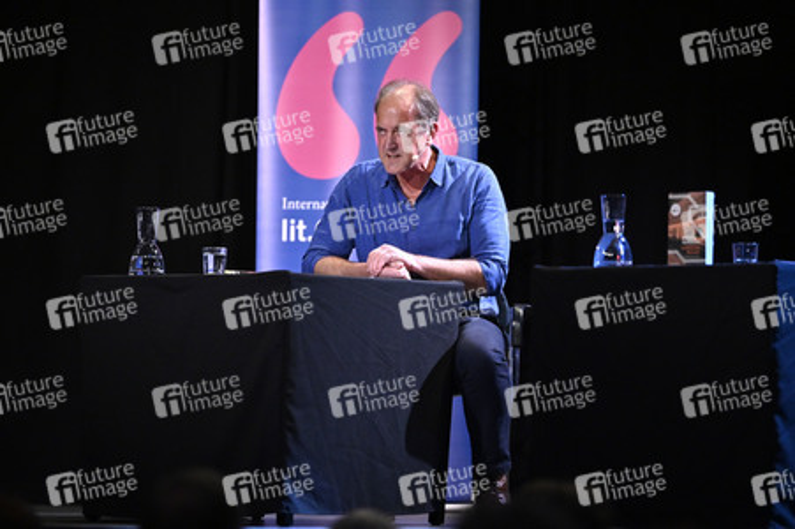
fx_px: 3972
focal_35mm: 180
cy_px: 264
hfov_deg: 11.4
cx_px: 398
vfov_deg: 7.6
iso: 2500
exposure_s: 1/320
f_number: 2.8
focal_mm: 180
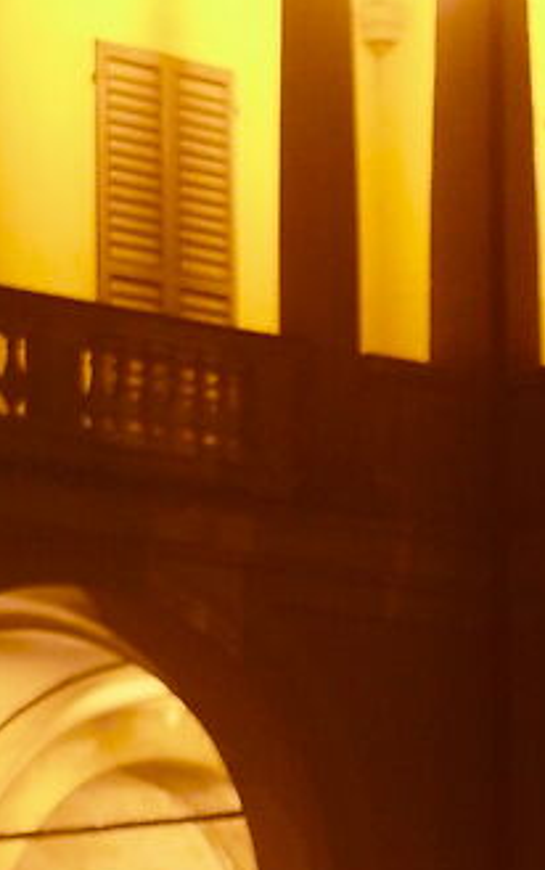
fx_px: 6171
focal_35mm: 260
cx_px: 582
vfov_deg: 8.0
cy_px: 910
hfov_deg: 5.0
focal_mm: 35
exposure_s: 1/10
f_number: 1.8
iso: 250
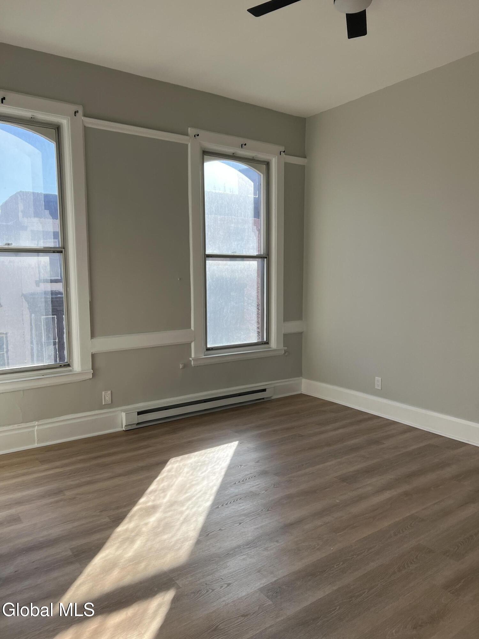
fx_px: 480
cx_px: 240
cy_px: 320
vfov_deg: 67.3
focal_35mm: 26
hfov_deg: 53.1
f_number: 1.5
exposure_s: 1/1100
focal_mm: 5.7
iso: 50
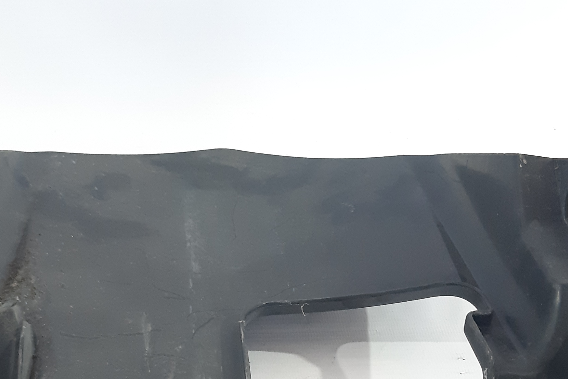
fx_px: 1025
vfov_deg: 20.5
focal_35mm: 65
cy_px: 341
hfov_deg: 30.9
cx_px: 232
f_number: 1.7
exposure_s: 1/50
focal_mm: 3.93
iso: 200
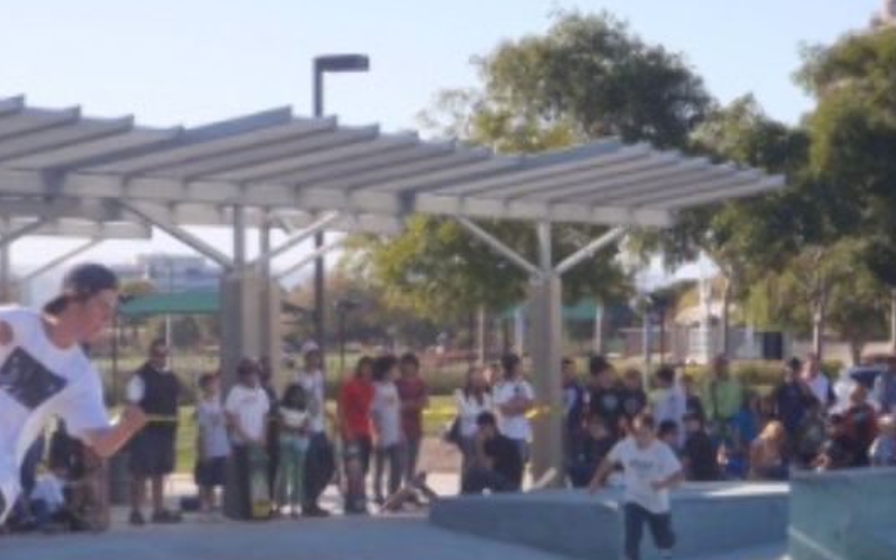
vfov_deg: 10.8
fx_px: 2955
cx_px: 444
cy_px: 423
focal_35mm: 121
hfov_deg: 17.2
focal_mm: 14.67
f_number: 4.3
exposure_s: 1/500
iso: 125
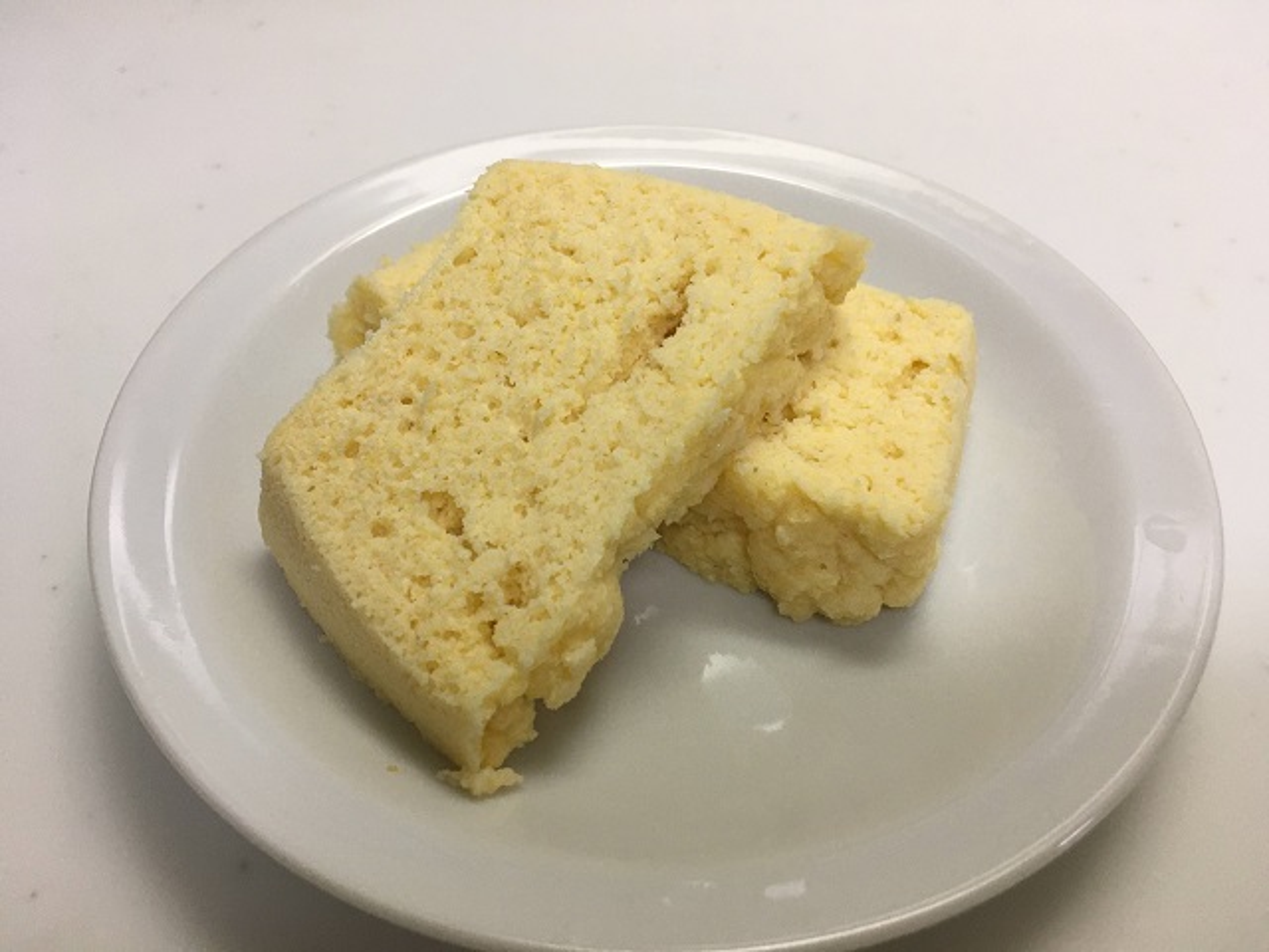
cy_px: 476
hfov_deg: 61.7
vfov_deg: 48.2
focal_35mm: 29
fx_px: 1063
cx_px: 634
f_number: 2.2
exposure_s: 1/30
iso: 40
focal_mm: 4.15
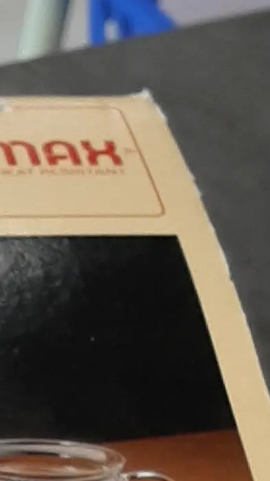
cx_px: -531
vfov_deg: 12.2
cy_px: 845
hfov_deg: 6.8
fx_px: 2076
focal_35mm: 163
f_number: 1.7
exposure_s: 1/50
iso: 50
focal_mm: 3.93
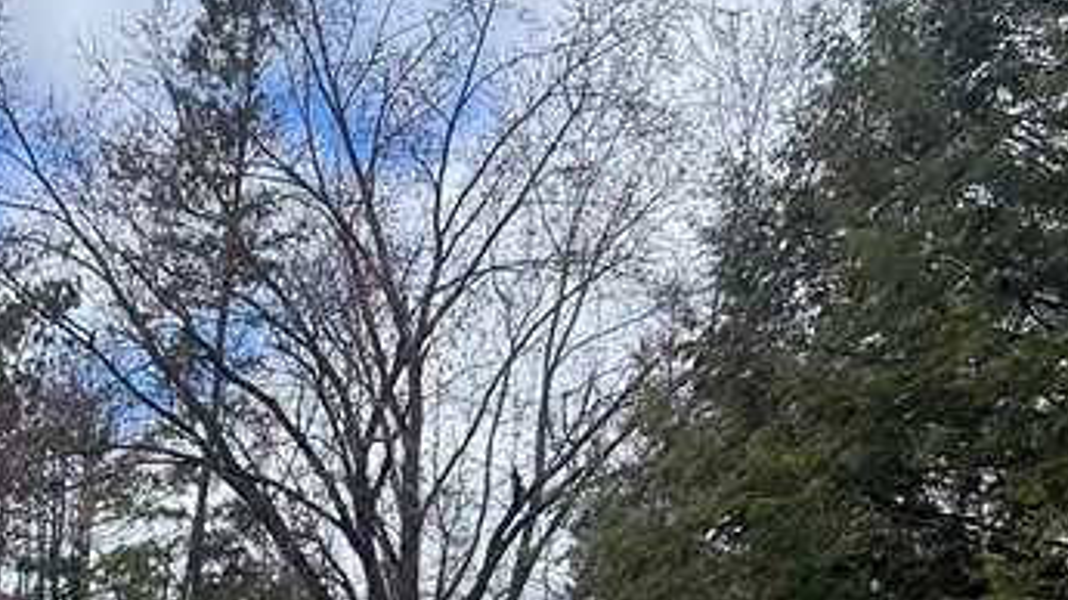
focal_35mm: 84
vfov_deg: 13.3
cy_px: 999
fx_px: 2379
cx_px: -170
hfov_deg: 23.4
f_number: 1.5
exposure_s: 1/2404
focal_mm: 5.7
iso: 50
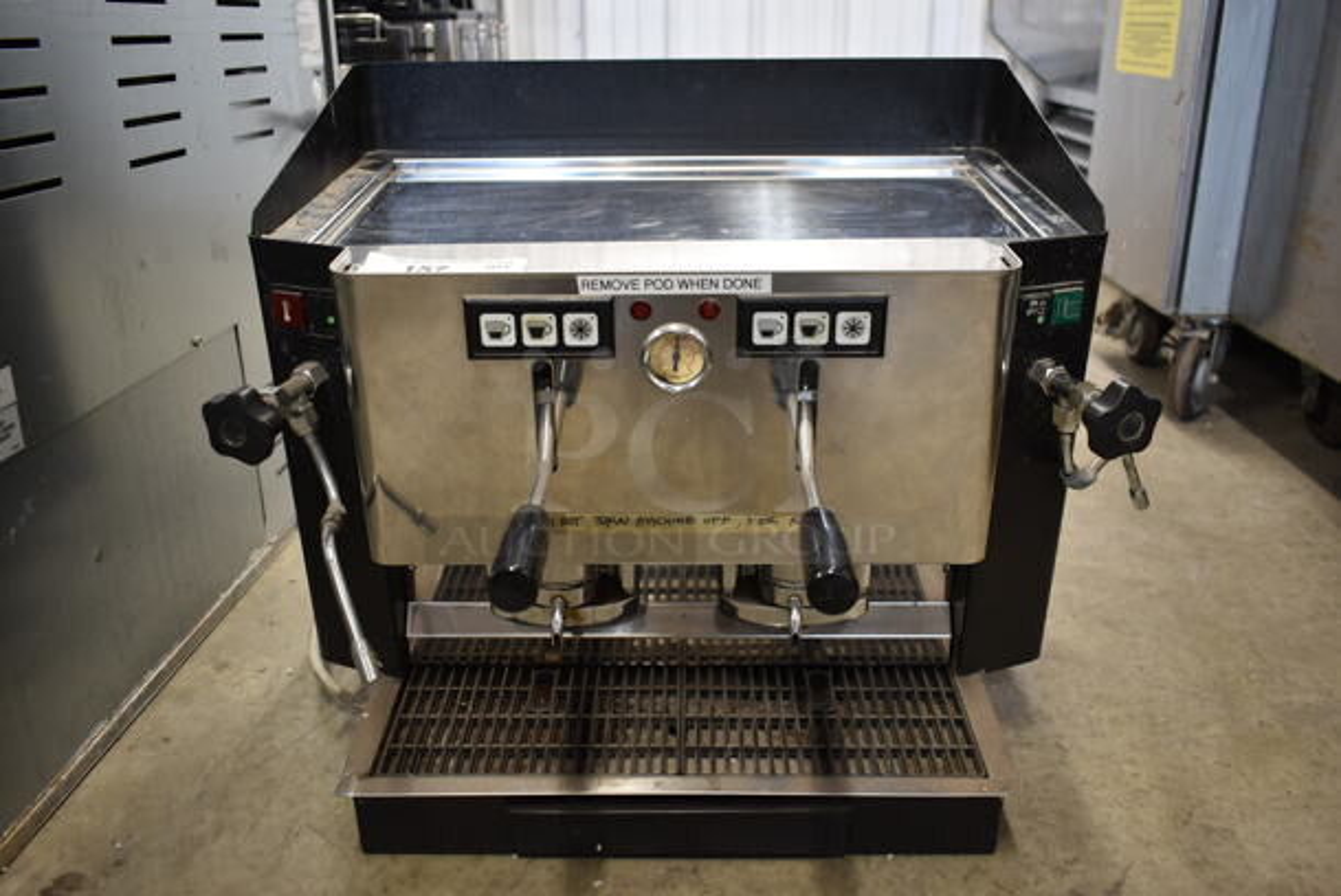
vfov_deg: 43.7
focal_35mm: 30
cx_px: 670
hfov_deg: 61.9
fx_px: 1119
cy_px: 448
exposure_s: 1/30
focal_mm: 20
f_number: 3.8
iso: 720
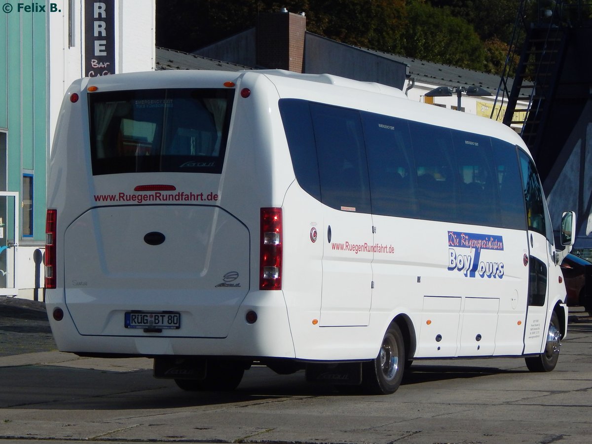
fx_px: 1950
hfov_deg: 17.3
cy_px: 222
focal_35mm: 114
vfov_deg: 13.0
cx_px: 296
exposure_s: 1/800
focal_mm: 20.5
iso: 125
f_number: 9.2
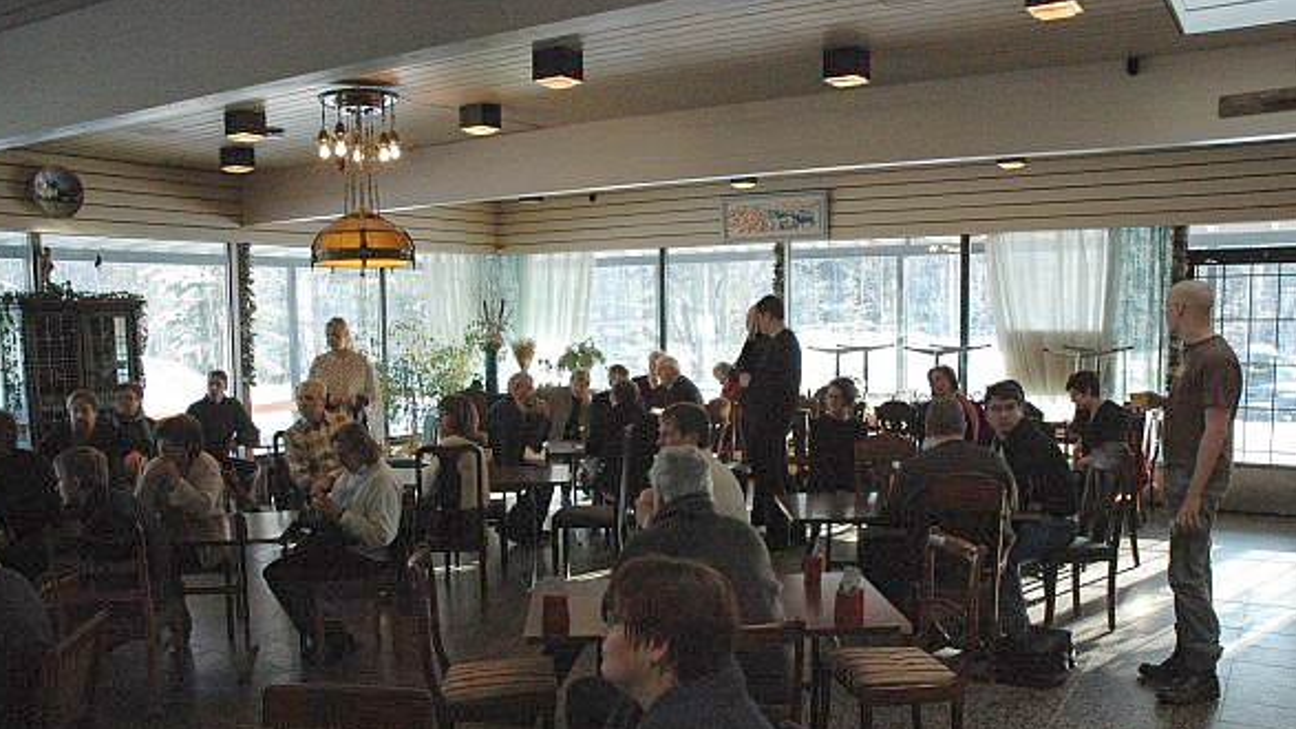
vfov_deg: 40.1
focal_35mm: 29
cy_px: 422
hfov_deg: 66.1
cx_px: 636
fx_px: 996
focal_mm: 18
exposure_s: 1/200
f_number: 7.1
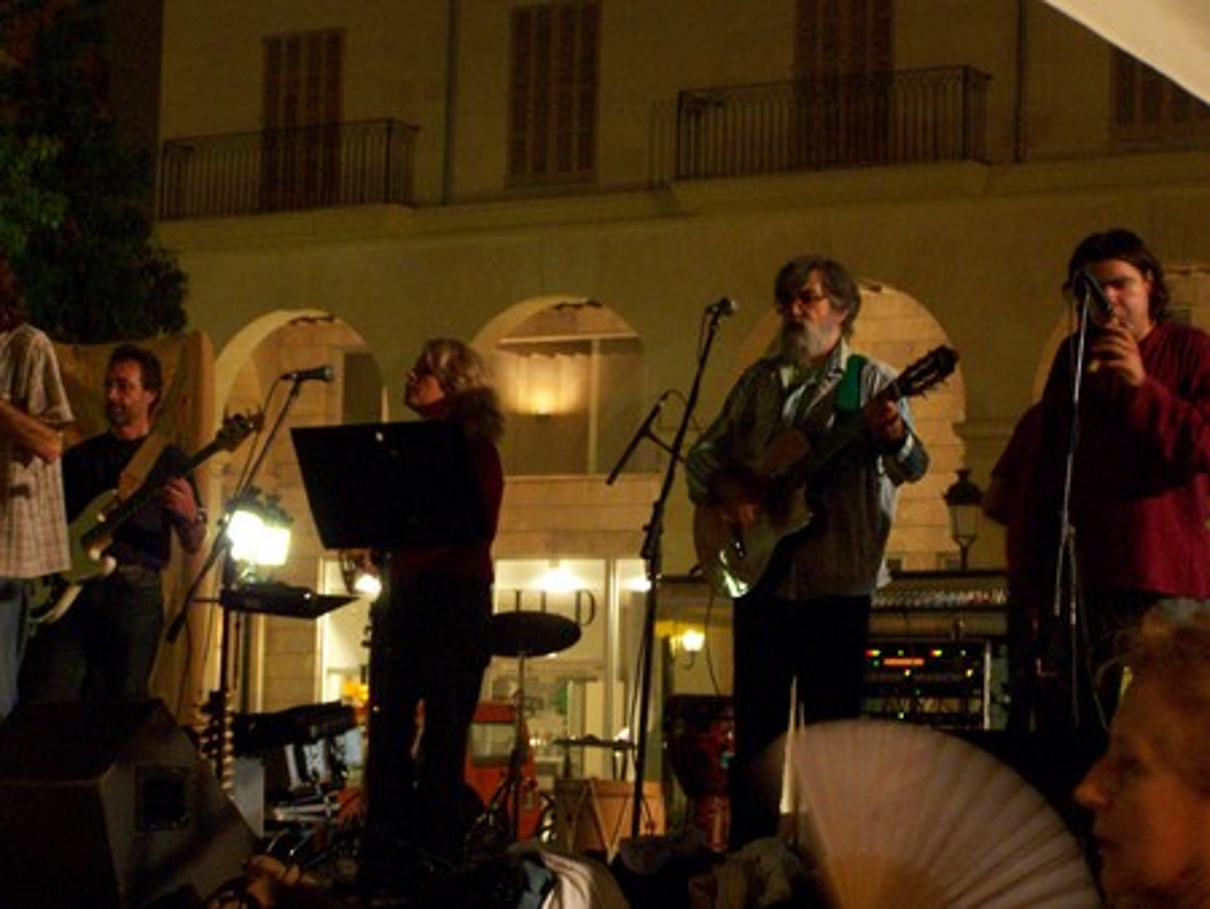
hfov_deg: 20.9
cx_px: 605
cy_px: 454
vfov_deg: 15.7
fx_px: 3288
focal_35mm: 94
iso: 400
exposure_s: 1/8
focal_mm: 15.6
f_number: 3.2
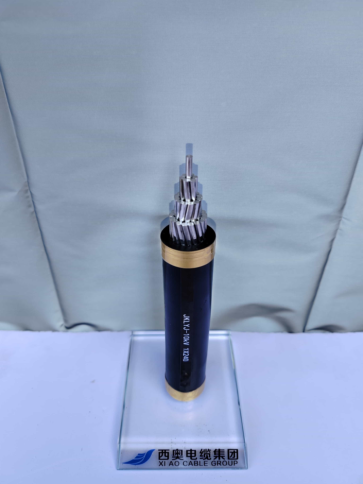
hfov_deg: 51.4
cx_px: 182
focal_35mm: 27
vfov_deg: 65.3
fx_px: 378
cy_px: 242
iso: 125
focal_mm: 6.14
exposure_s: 1/100
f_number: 1.8
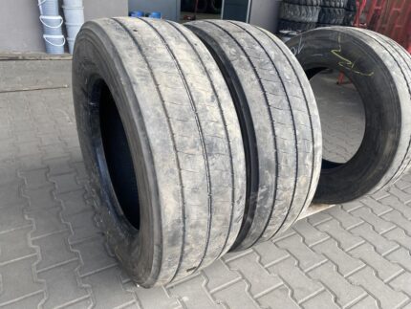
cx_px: 206
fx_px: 309
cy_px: 154
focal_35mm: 26
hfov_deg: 67.3
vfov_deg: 53.1
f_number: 1.8
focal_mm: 4.25
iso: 32
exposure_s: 1/219
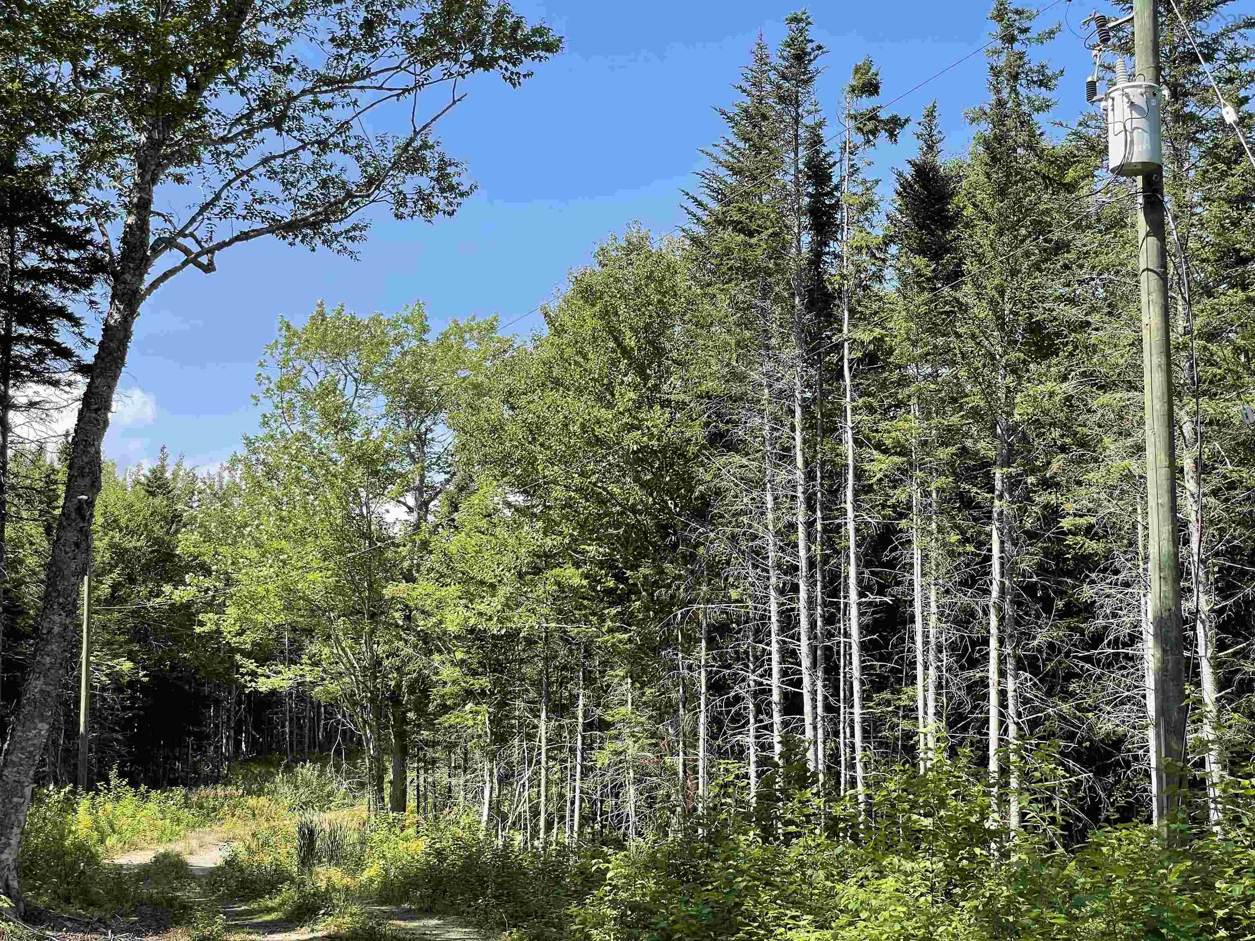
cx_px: 628
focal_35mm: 52
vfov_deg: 28.0
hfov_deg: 36.8
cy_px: 470
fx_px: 1885
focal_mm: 6
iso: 25
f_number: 2
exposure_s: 1/761
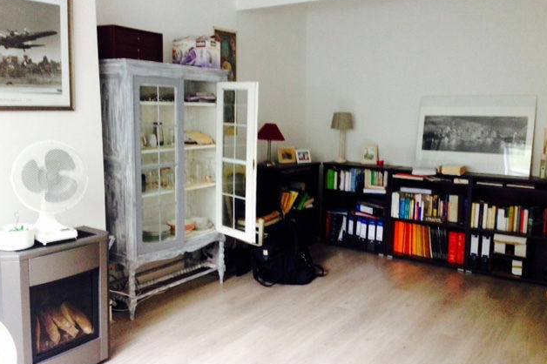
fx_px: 532
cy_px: 175
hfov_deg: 54.5
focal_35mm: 35
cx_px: 270
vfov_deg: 37.8
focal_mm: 4.12
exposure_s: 1/20
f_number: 2.4
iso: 125
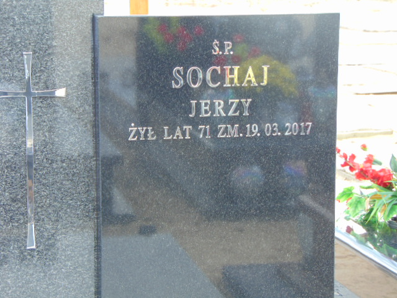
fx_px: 1239
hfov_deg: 18.2
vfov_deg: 13.7
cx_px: 198
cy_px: 149
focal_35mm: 108
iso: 80
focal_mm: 19.4
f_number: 3.9
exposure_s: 1/40
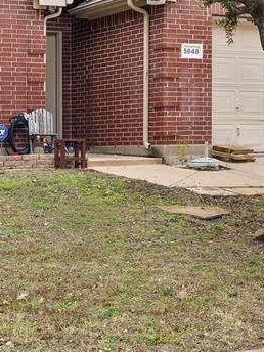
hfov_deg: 17.7
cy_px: 54
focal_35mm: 83
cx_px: 87
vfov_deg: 23.1
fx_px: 844
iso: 640
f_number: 6.3
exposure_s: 1/60
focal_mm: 29
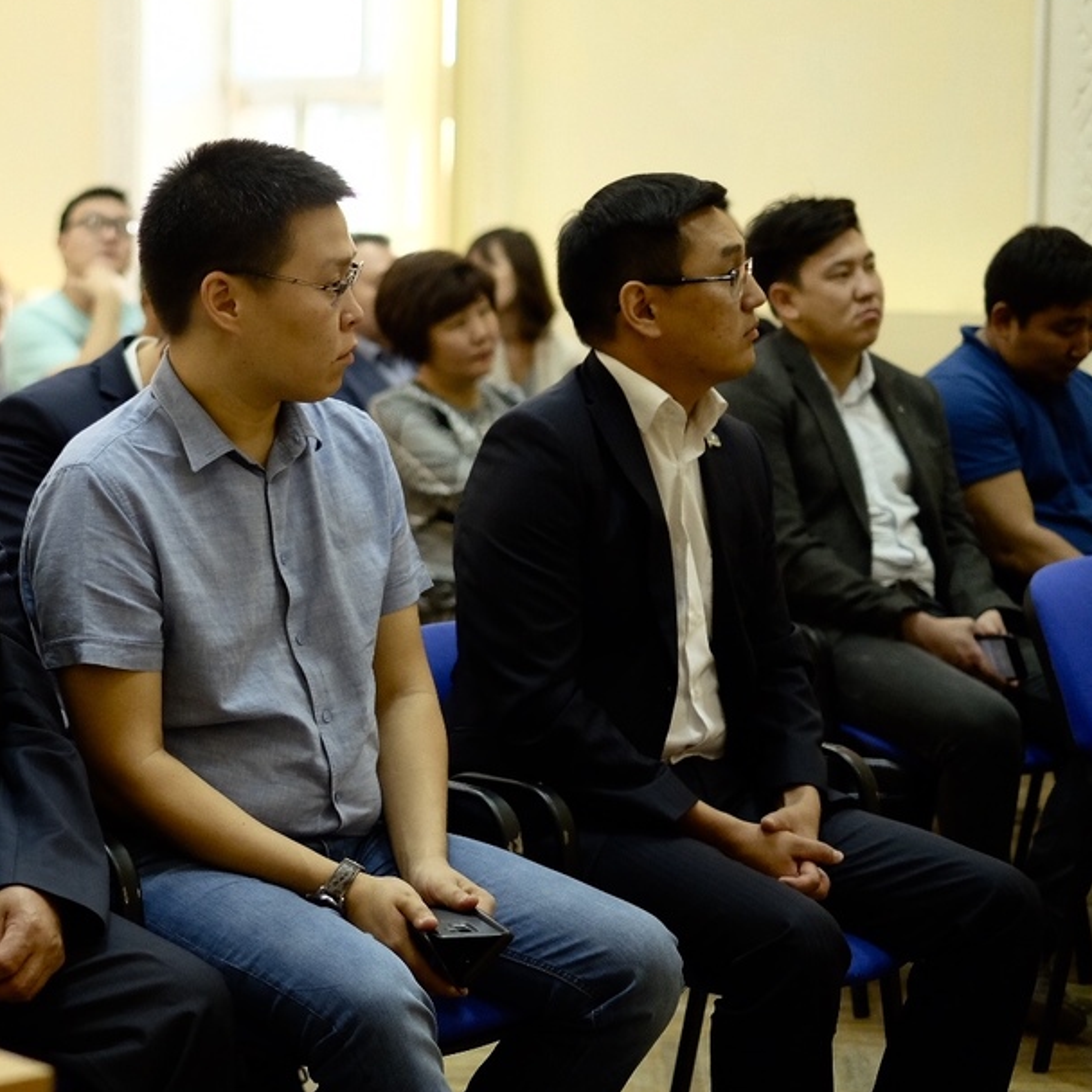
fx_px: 3176
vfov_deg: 19.5
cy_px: 549
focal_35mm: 89
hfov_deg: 19.0
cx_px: 41
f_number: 1.4
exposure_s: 1/250
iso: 1000
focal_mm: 35
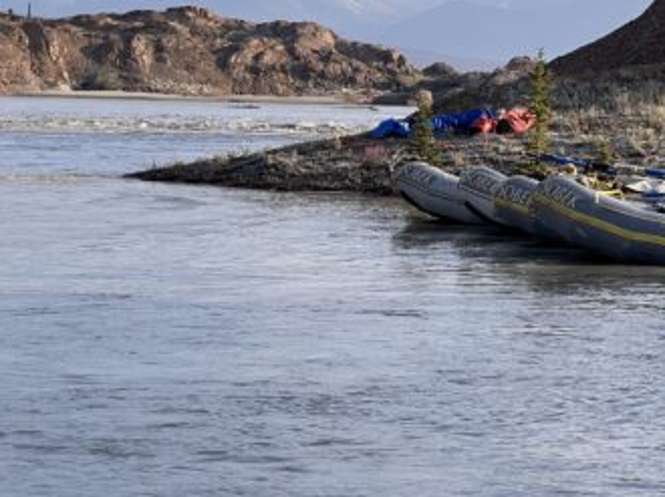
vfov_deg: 10.6
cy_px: 109
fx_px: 2668
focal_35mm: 139
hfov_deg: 14.2
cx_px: 354
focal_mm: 9
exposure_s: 1/619
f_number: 2.8
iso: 32
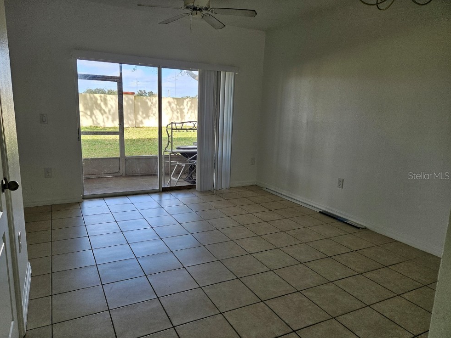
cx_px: 216
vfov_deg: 56.8
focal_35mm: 24
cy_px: 175
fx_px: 313
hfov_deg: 71.6
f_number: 1.8
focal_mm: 5.4
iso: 50
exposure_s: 1/120
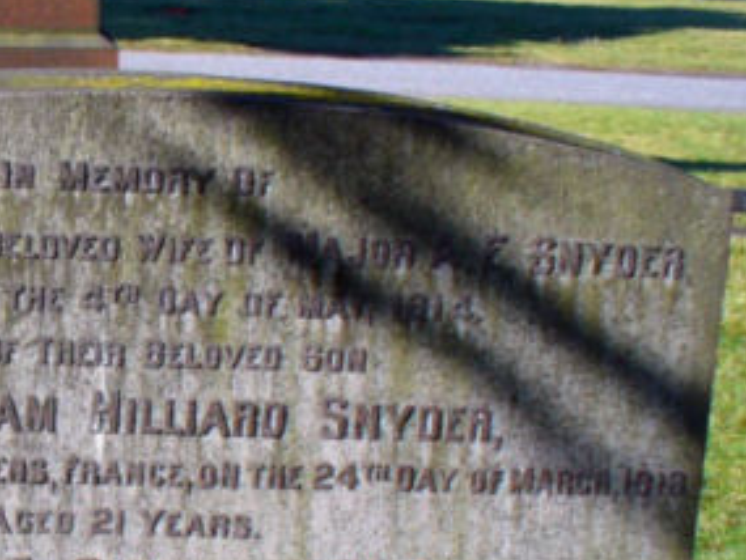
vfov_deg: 18.4
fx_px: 1682
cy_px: 557
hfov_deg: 24.3
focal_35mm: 78
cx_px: 65
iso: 80
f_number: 5.6
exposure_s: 1/200
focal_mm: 6.1
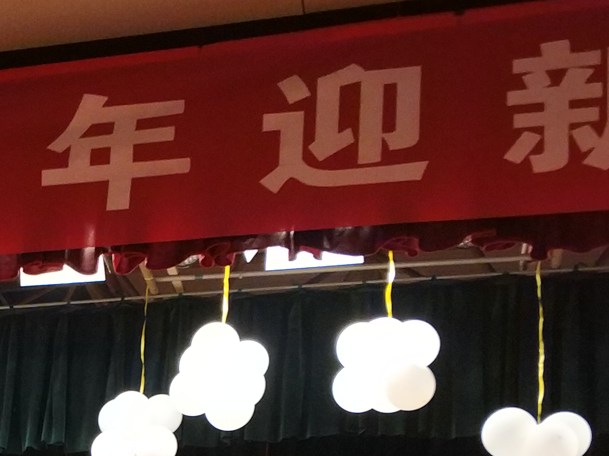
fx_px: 1265
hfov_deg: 25.6
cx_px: -8
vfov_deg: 18.9
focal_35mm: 72
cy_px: 590
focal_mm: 3.82
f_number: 1.8
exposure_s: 1/17
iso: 676
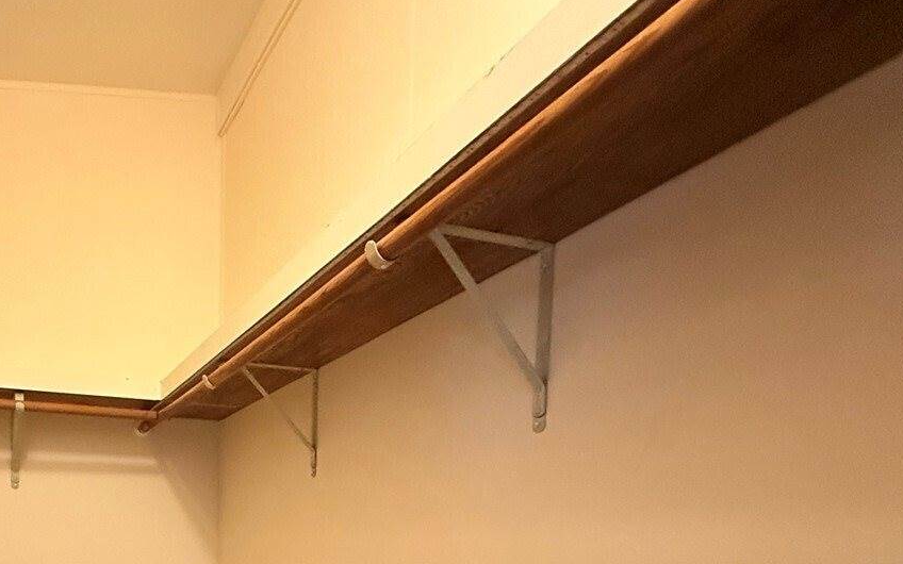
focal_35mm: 28
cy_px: 598
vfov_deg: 38.1
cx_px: 235
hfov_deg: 63.0
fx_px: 689
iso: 800
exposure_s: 1/60
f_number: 2.2
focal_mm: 2.22
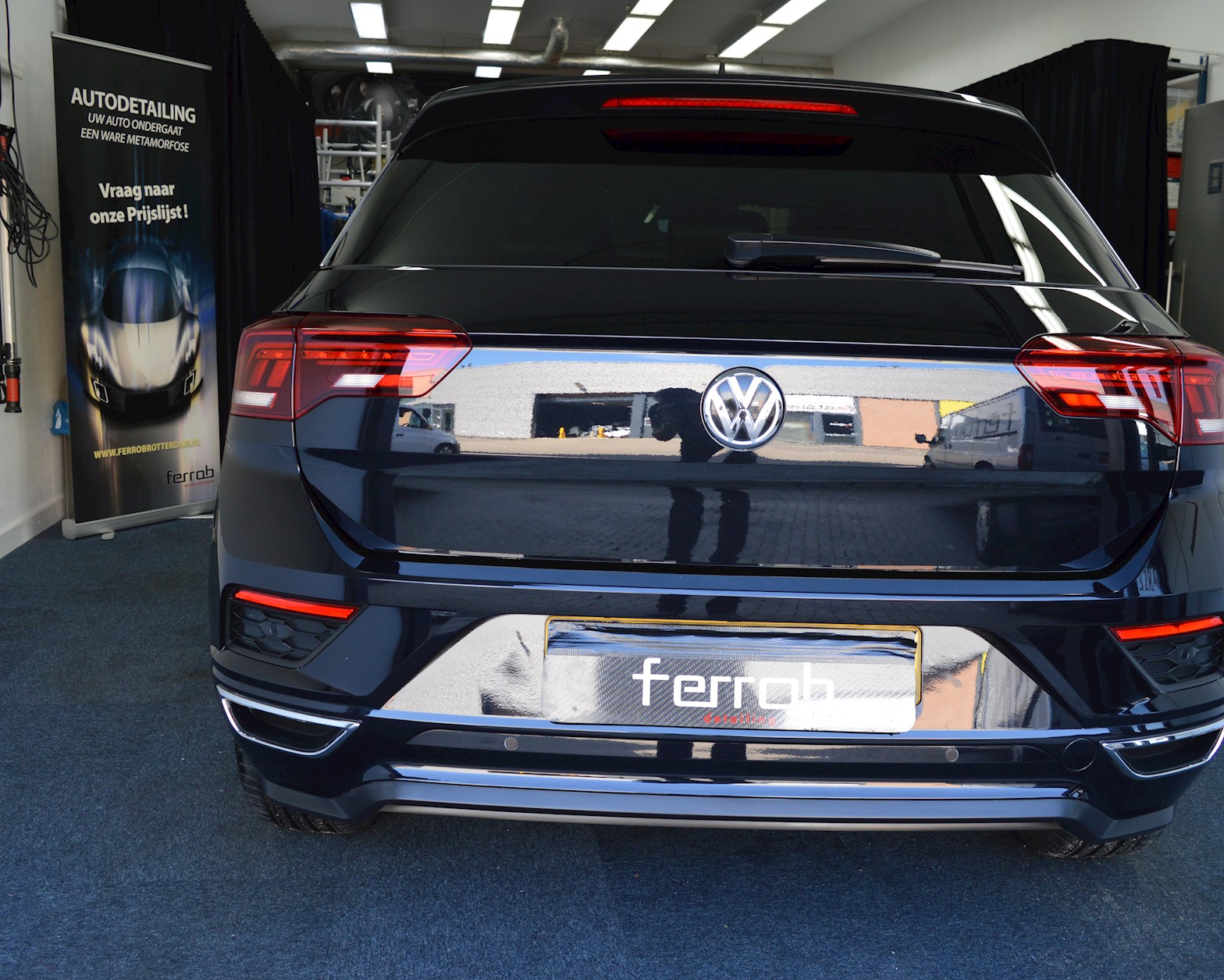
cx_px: 625
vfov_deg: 47.1
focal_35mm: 31
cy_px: 483
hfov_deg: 57.2
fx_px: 1123
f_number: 5
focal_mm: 18
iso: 400
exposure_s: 1/100
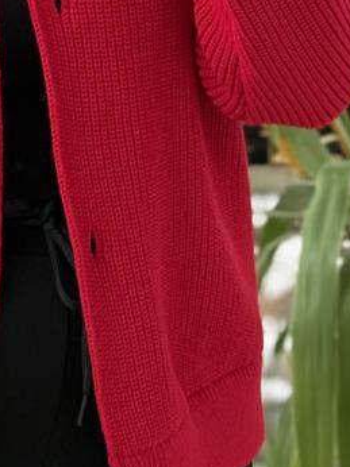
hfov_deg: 8.0
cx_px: 45
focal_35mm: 185
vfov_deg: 10.6
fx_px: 2497
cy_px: 57
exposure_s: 1/236
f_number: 1.78
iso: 100
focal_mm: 6.76
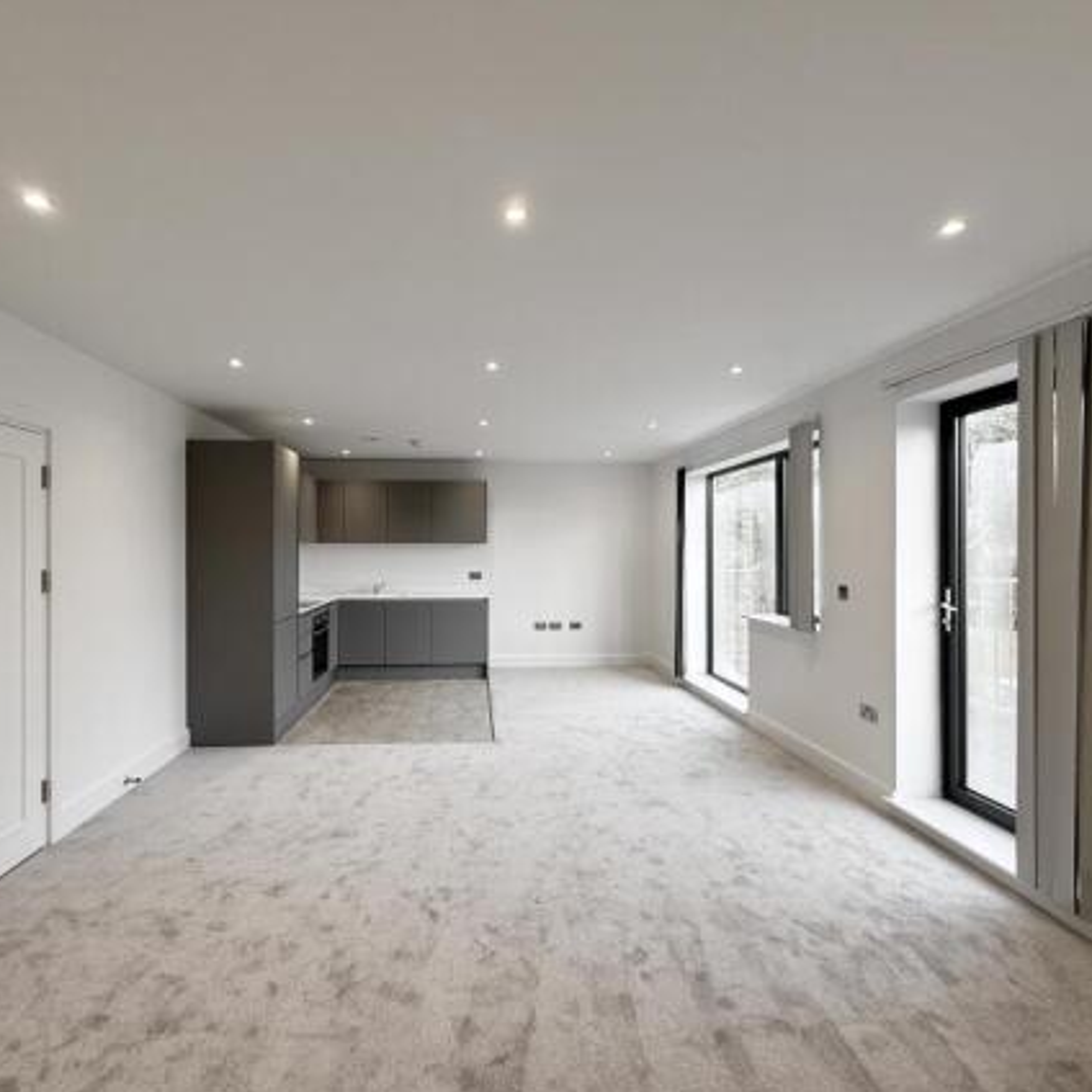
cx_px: 504
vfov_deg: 84.0
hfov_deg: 83.8
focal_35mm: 17
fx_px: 607
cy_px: 555
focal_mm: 2.22
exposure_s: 1/100
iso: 64
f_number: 2.2
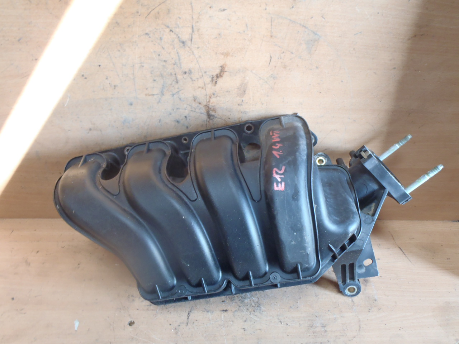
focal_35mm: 28
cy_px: 172
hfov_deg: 63.4
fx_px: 371
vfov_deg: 49.7
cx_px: 230
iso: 200
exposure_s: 1/10
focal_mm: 5
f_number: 3.9
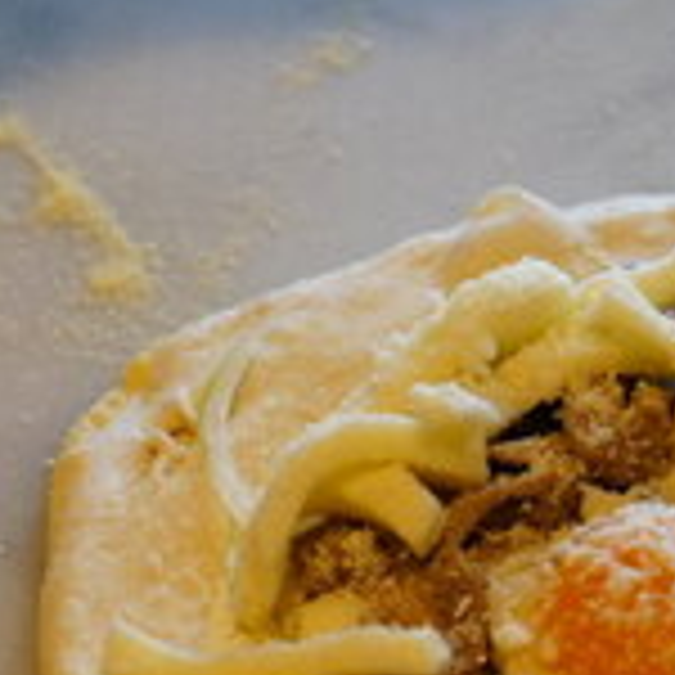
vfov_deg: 4.3
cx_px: 576
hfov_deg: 4.3
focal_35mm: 404
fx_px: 8913
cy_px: 616
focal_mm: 105
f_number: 4
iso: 1250
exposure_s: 1/100
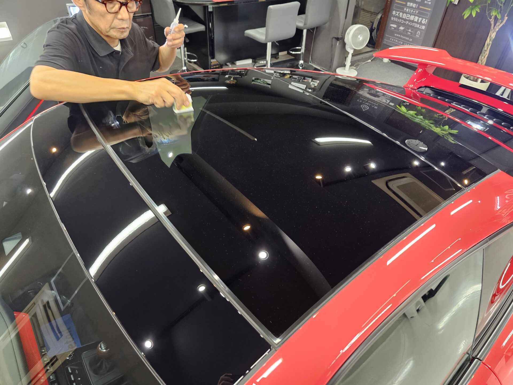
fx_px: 341
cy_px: 192
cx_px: 256
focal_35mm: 23
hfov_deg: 73.9
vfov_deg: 58.9
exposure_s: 1/100
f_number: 1.7
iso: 500
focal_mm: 6.3
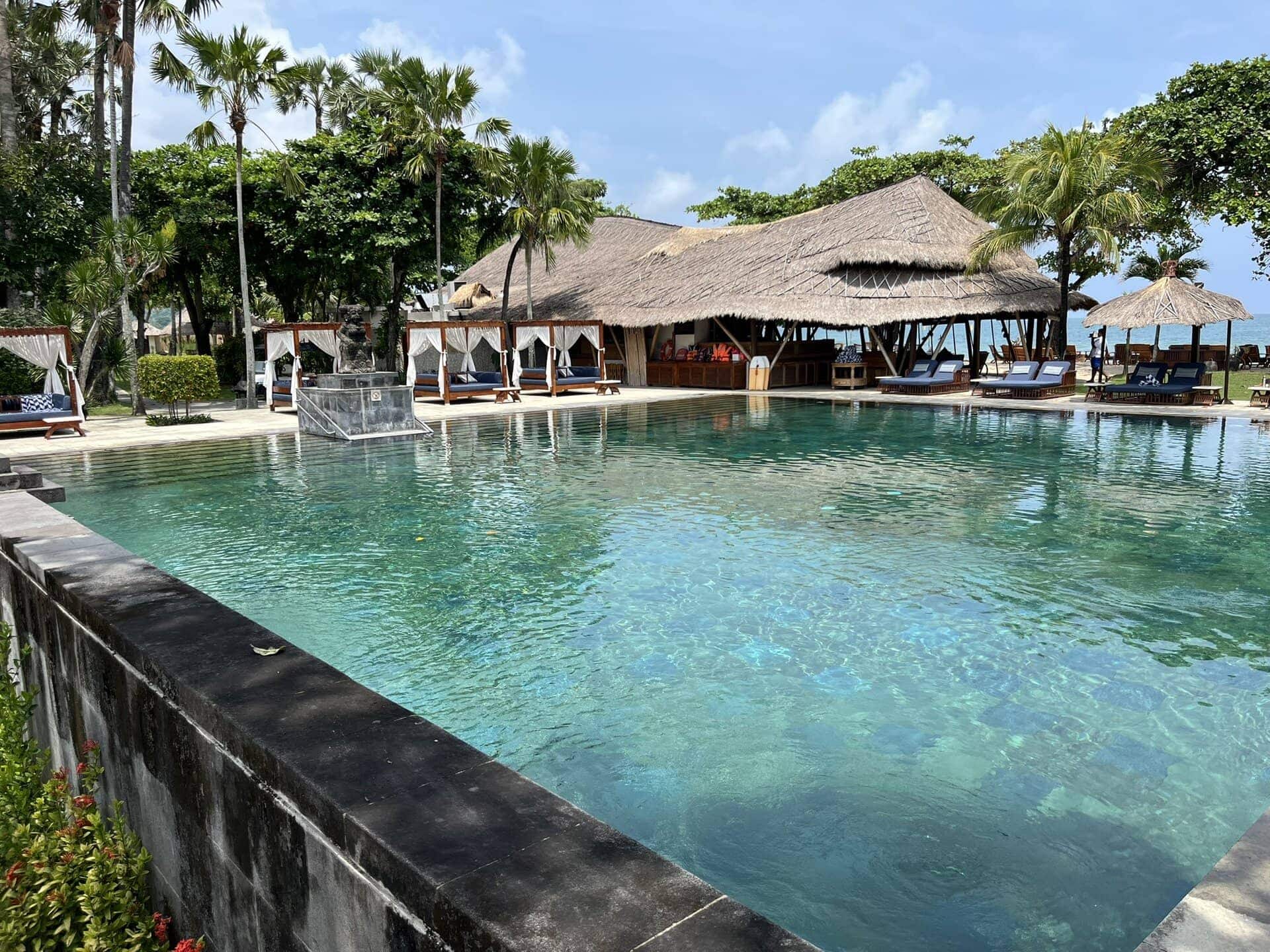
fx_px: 954
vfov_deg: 53.1
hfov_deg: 67.3
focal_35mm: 26
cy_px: 476
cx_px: 635
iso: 50
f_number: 1.6
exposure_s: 1/2755
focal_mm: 5.1
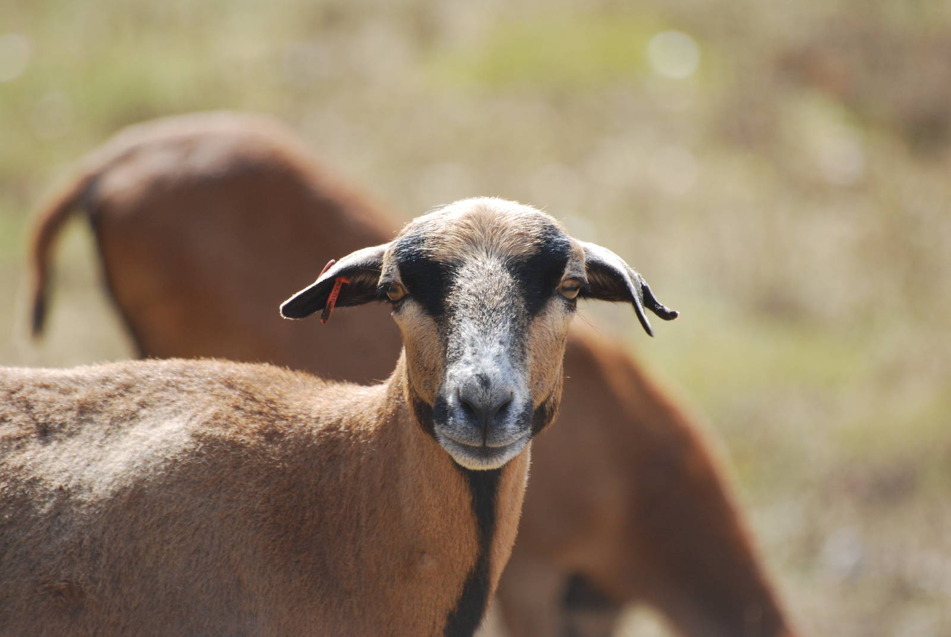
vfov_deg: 3.1
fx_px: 11901
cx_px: 476
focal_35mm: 450
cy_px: 318
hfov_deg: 4.6
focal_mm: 300
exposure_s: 1/500
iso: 320
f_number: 5.6
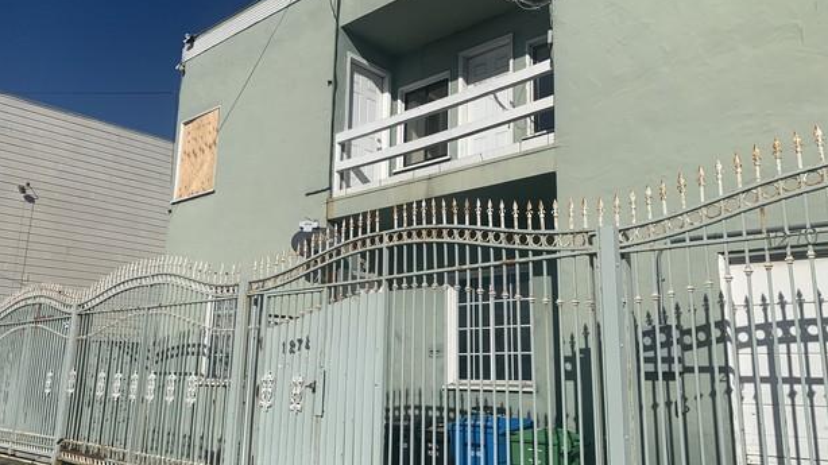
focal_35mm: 30
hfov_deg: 64.3
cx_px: 414
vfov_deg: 38.9
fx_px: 658
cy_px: 235
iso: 25
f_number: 1.8
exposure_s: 1/7407
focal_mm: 4.25
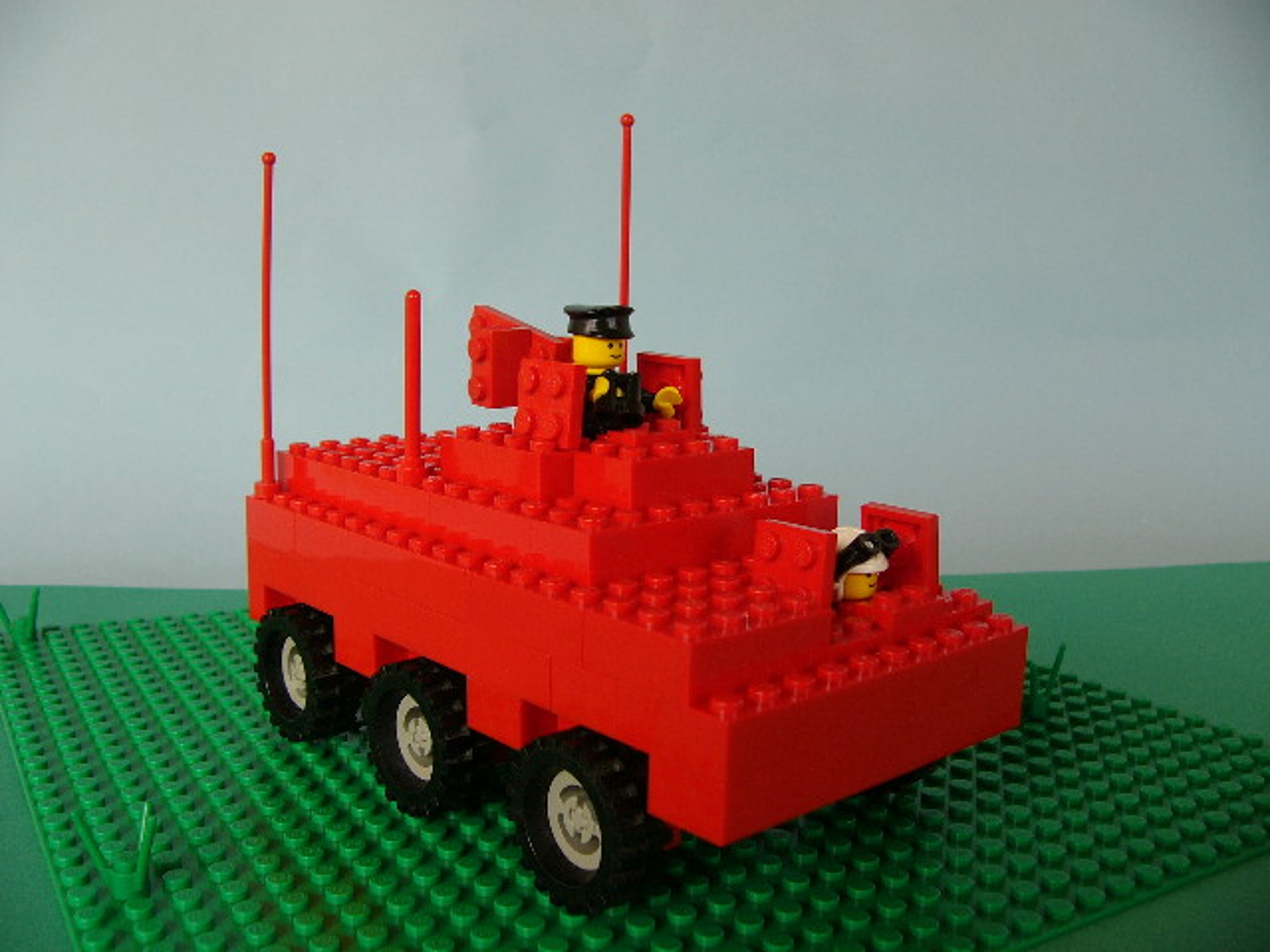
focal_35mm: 36
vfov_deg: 39.7
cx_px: 635
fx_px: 1321
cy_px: 476
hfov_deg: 51.4
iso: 50
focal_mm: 6
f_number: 2.8
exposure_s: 1/60
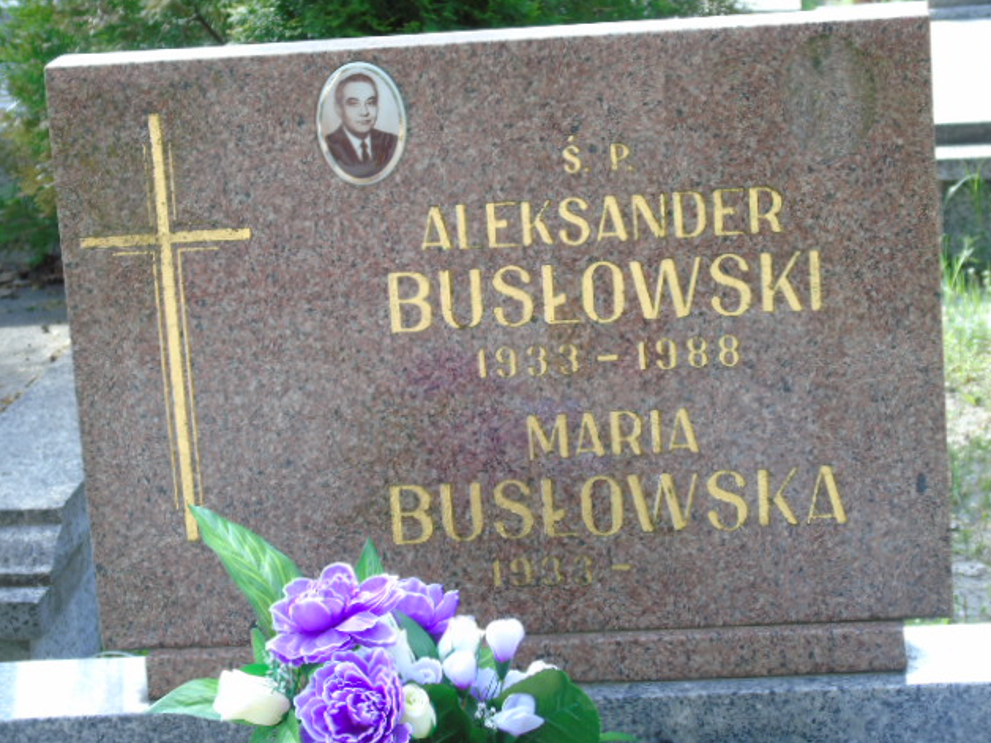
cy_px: 369
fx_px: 3149
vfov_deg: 13.5
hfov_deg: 17.9
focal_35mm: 110
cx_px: 497
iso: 80
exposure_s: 1/60
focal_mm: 19
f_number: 4.4
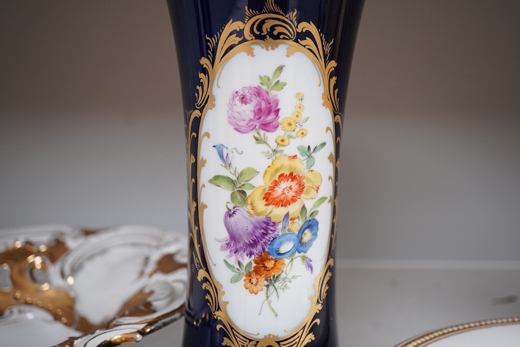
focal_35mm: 45
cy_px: 174
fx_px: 650
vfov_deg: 29.9
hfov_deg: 43.6
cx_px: 260
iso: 1250
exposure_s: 1/125
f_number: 6.3
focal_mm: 30
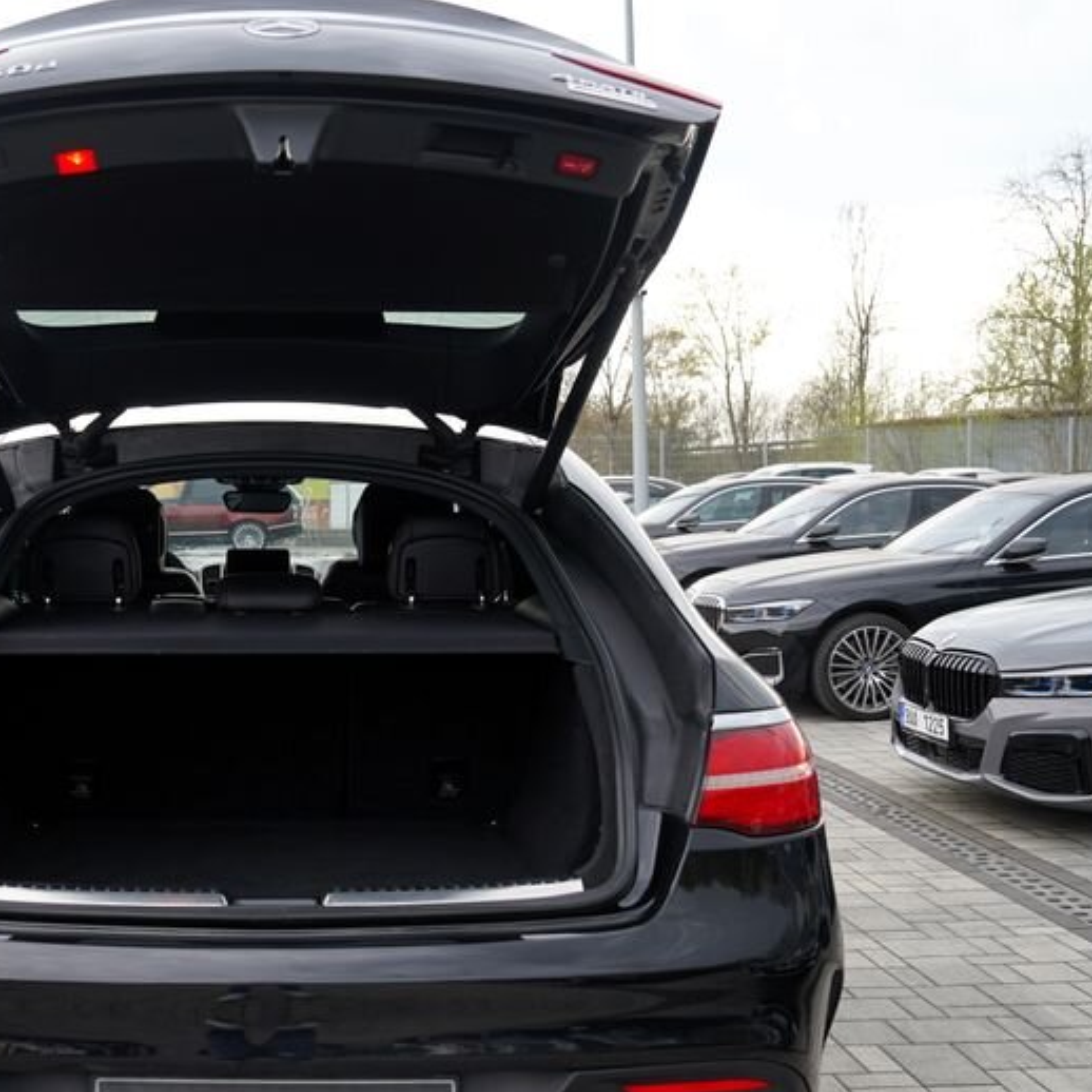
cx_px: 278
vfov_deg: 39.9
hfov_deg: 39.0
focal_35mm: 42
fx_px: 1499
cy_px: 650
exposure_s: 1/80
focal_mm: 25
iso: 100
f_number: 4.5
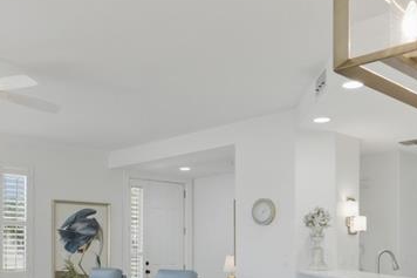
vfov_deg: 28.1
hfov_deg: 42.5
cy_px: 251
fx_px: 533
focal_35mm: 46
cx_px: 159
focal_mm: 16
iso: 400
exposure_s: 1/15
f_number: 9
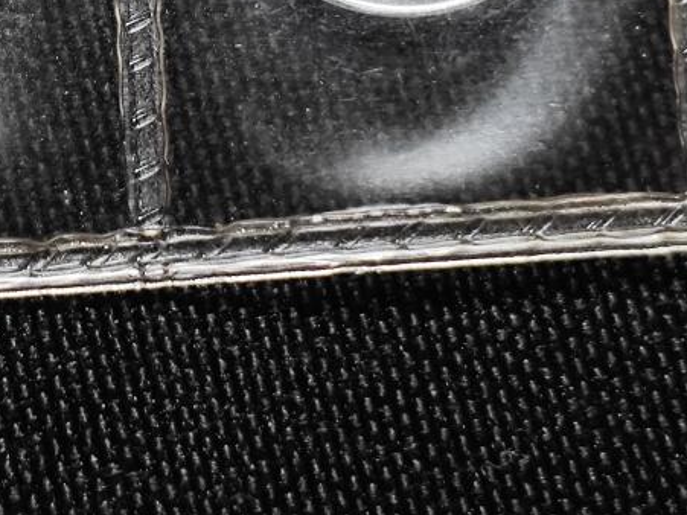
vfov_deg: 9.6
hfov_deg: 12.9
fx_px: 3016
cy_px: -94
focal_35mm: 152
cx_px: 157
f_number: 1.6
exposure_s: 1/65
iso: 80
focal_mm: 5.84
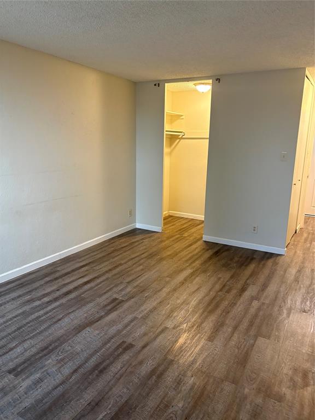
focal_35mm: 26
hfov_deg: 53.1
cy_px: 210
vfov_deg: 67.3
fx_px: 315
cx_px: 158
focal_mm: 5.96
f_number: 1.6
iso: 250
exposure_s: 1/60
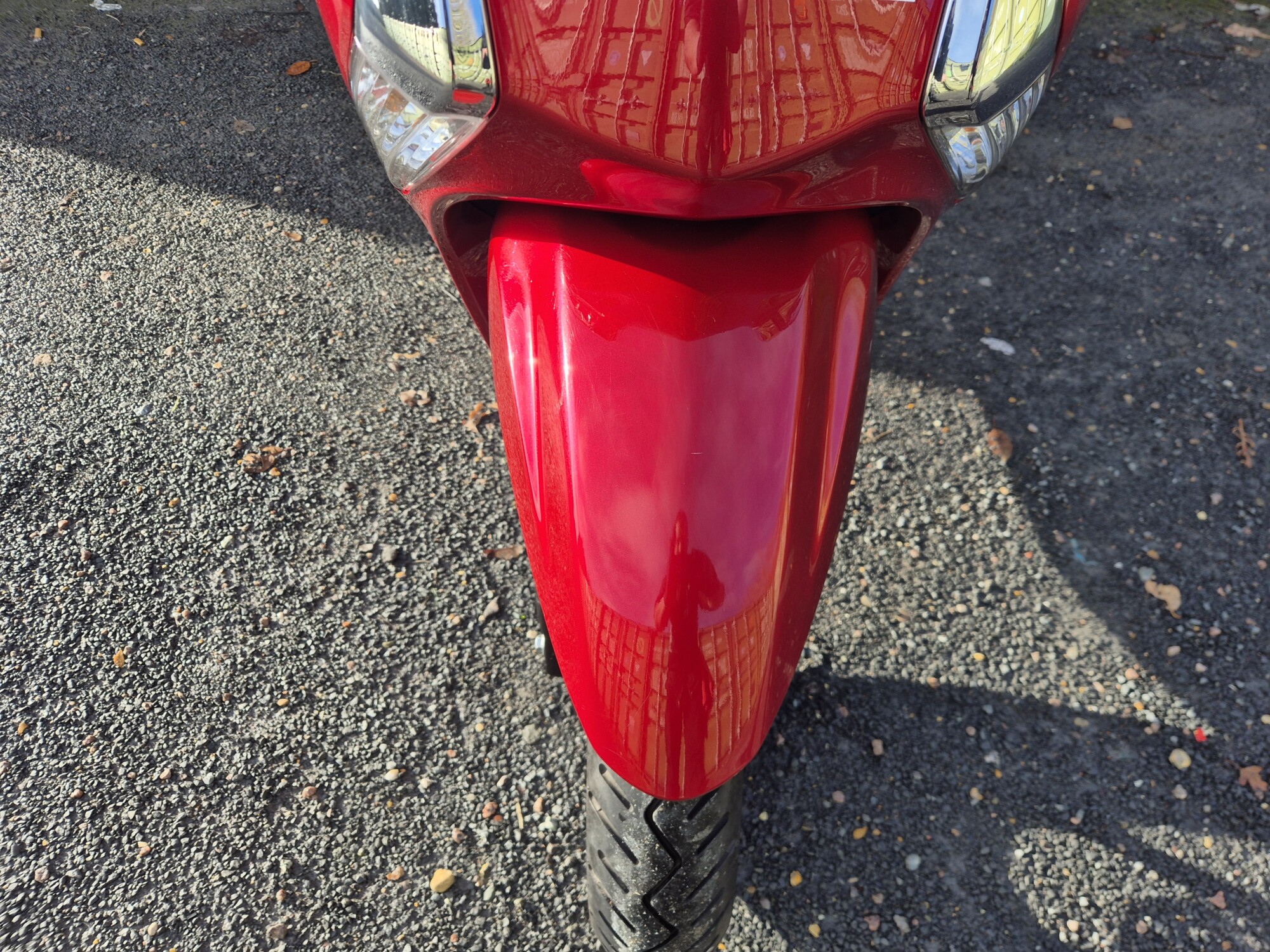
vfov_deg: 58.9
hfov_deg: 73.9
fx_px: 844
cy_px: 476
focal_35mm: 23
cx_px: 635
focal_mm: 5.4
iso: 25
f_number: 1.8
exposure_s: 1/528
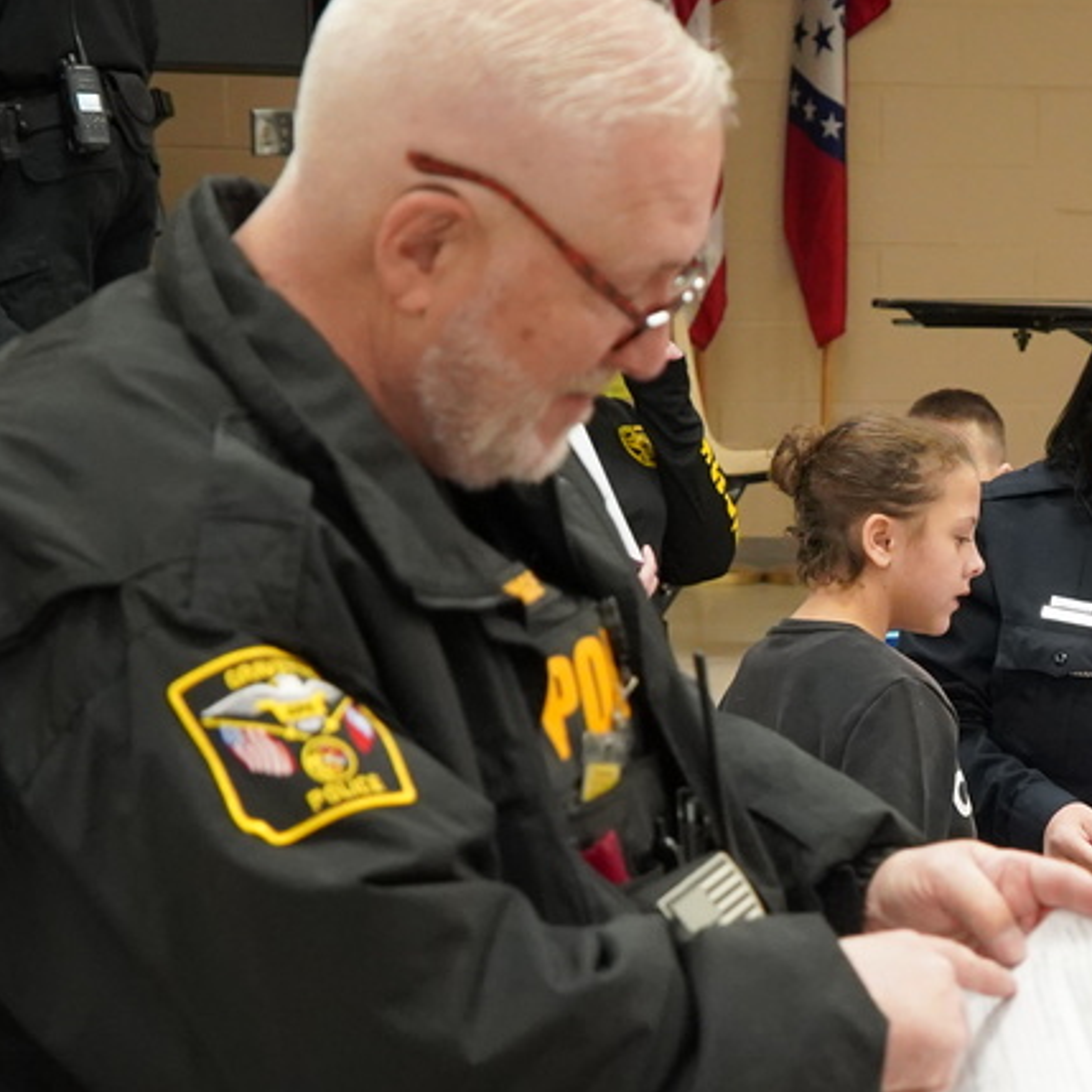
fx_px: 4854
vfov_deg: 12.8
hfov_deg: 12.7
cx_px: 1115
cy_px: 762
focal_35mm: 136
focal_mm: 45
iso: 4000
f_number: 4.5
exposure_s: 1/160
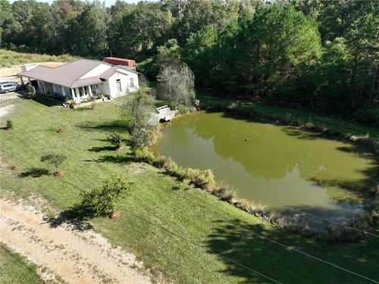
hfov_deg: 71.6
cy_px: 142
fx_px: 263
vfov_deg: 56.8
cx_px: 190
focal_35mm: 24
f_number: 2.8
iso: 140
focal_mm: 12.29
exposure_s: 1/1000
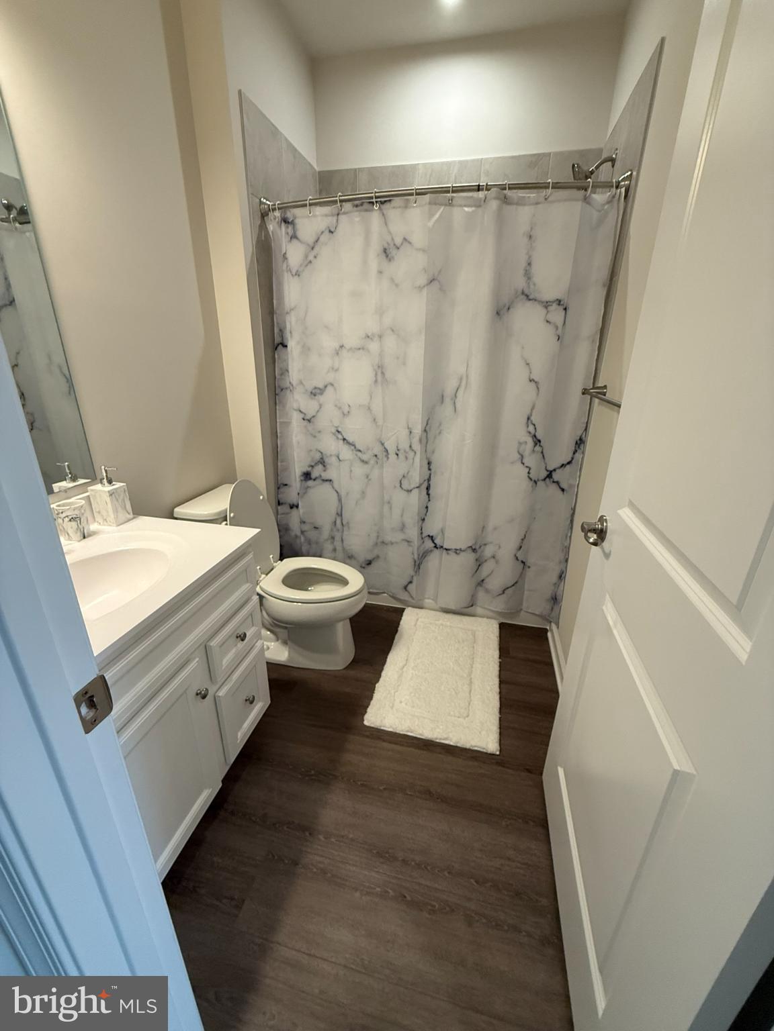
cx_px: 387
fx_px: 417
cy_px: 516
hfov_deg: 85.7
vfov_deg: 102.1
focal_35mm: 14
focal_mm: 2.22
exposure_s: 1/120
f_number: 2.2
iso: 320
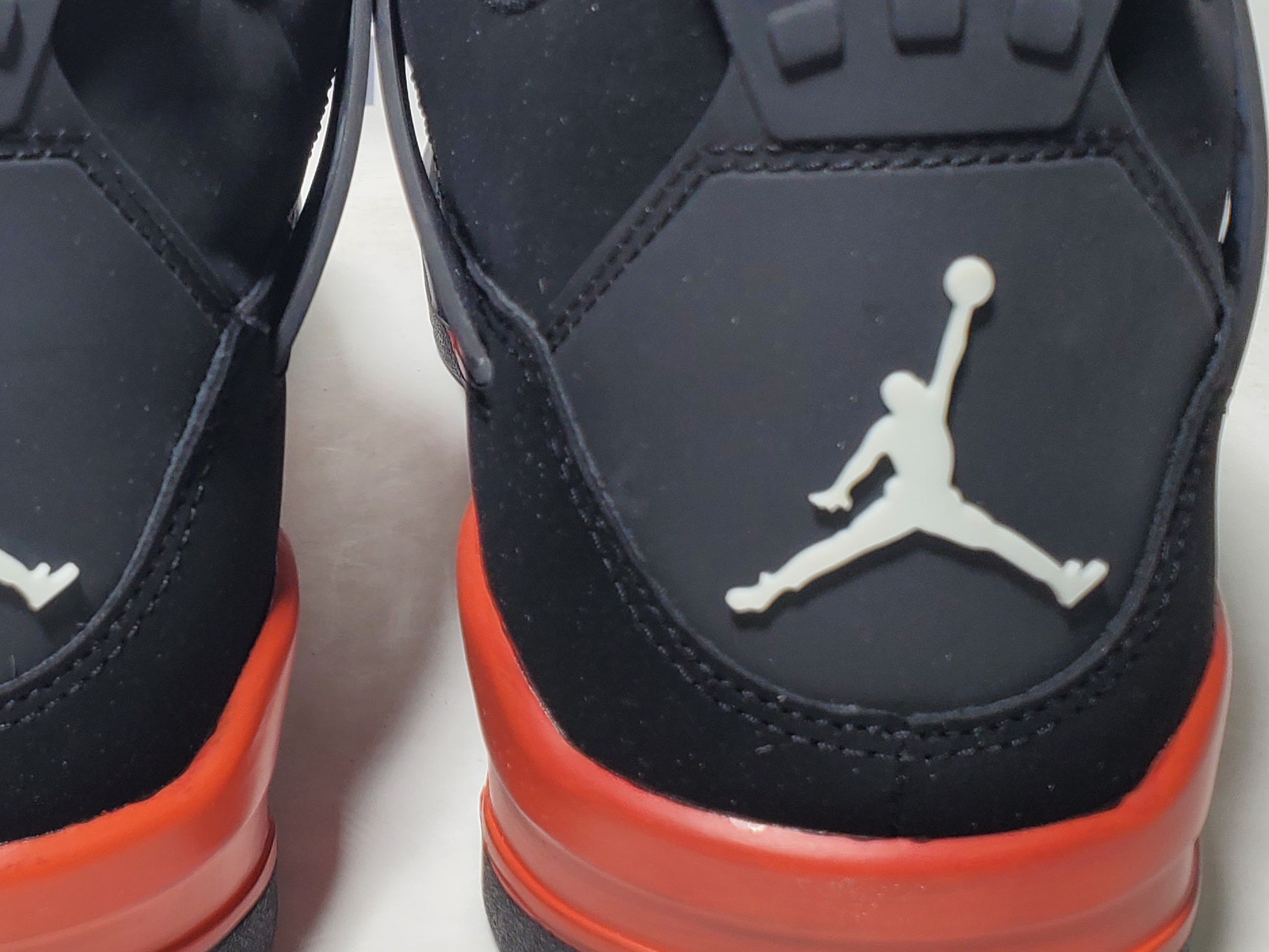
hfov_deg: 34.0
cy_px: 377
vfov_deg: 26.0
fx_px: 2053
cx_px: 416
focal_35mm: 56
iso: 50
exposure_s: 1/136
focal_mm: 4.3
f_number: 2.4
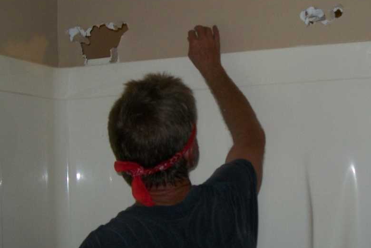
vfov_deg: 21.2
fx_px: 660
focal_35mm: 64
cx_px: 218
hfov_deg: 31.4
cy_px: 118
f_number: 2.7
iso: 80
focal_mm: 6
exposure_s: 1/30
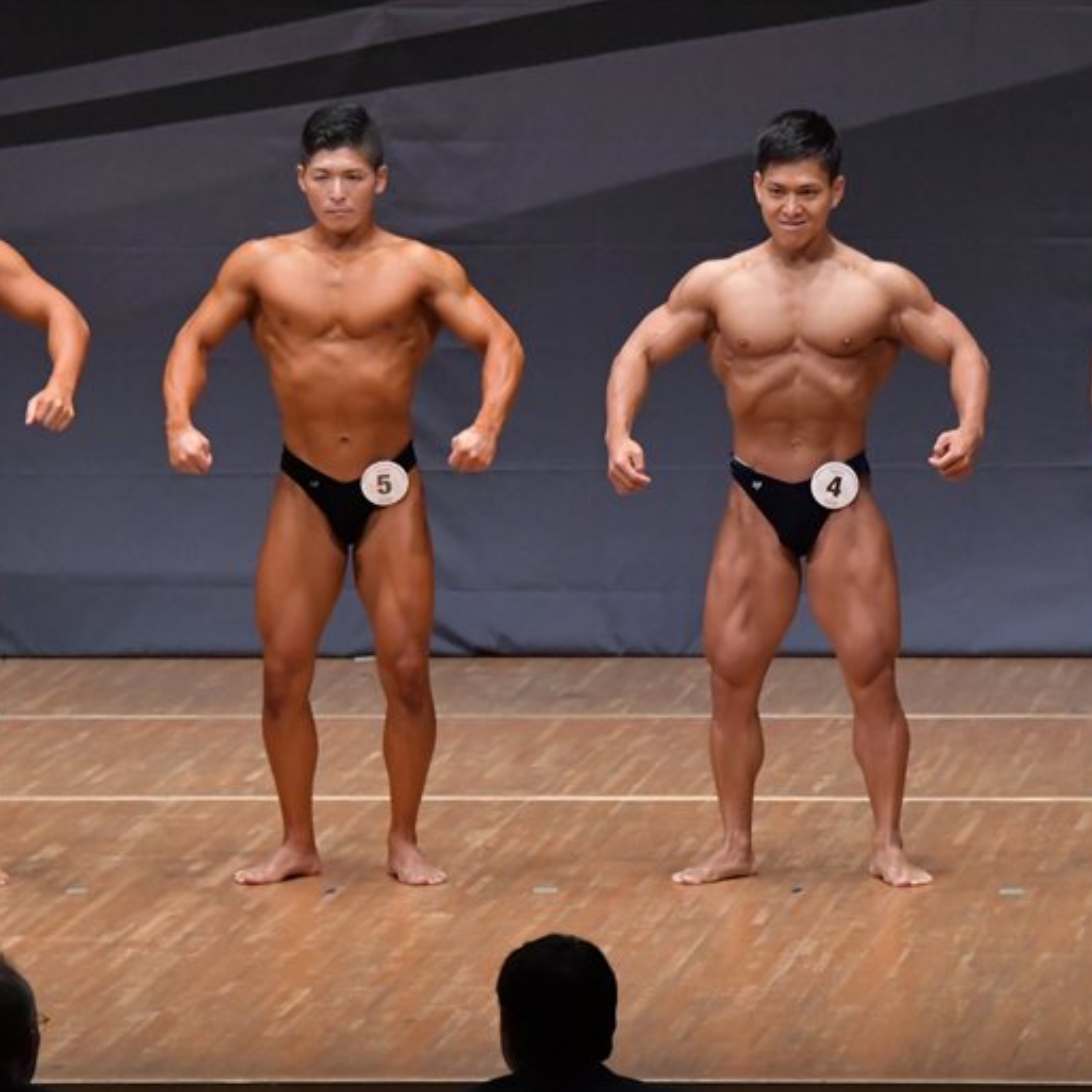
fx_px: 10315
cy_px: 547
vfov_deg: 6.1
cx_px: 714
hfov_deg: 6.1
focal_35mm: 289
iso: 6400
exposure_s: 1/400
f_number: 5.6
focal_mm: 150
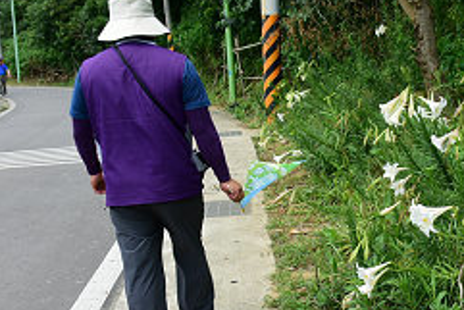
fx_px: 722
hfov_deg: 34.7
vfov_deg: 24.2
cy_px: 189
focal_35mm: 56
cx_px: 356
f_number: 7.1
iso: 100
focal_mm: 18
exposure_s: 1/200
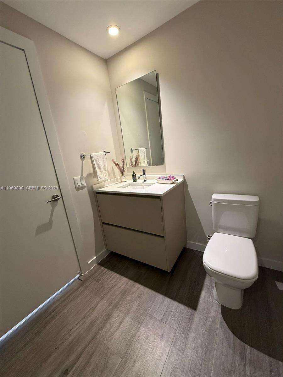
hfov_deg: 85.7
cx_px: 142
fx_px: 153
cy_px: 188
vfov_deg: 102.1
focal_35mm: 14
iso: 400
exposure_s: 1/60
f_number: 2.2
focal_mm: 2.22
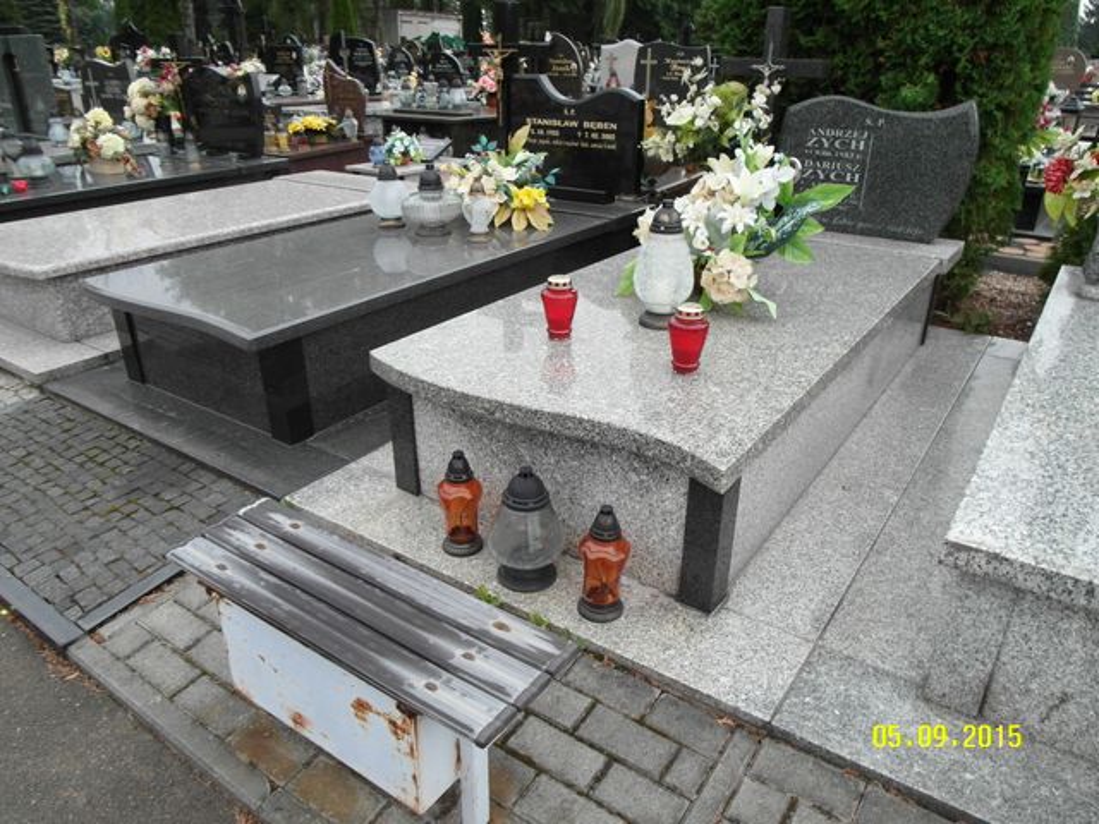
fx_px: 762
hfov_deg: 71.6
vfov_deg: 56.8
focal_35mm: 24
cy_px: 412
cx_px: 550
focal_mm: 5.2
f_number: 3.4
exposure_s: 1/125
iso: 80
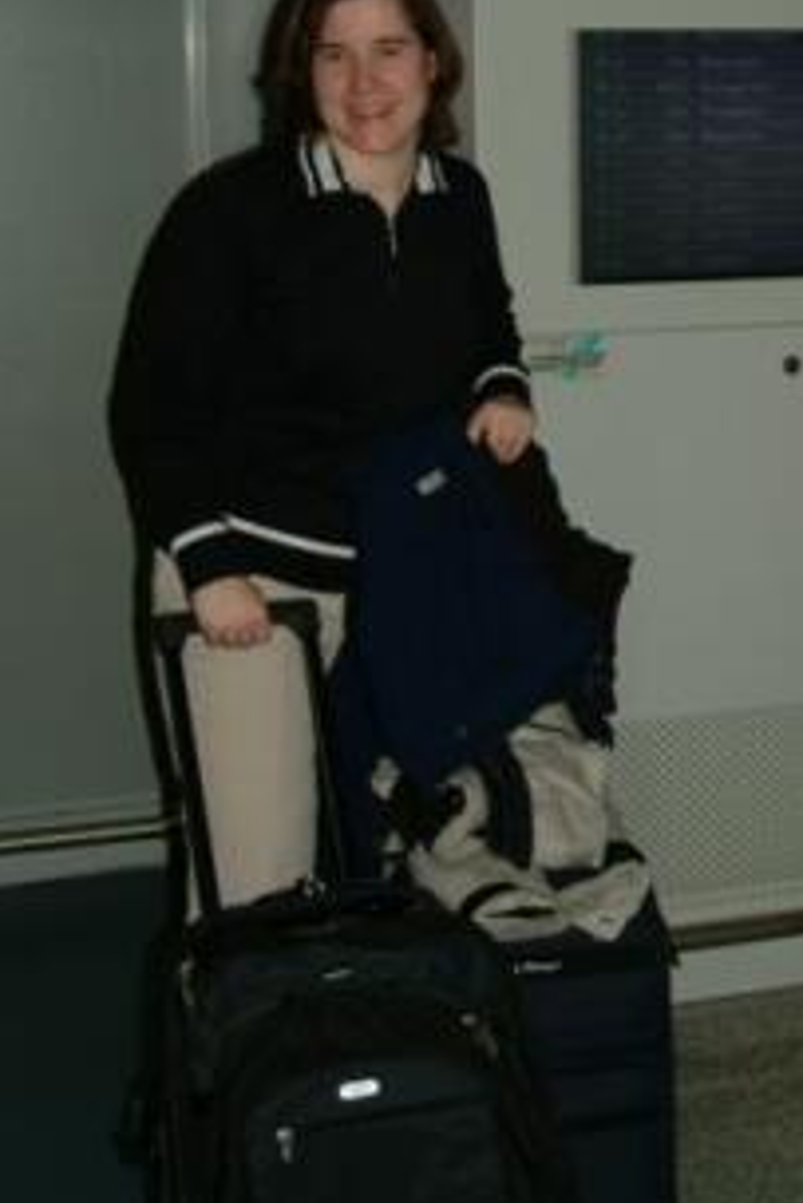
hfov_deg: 19.5
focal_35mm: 69
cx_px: 651
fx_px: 2306
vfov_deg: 29.0
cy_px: 380
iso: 100
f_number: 4.2
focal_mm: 28
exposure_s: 1/60
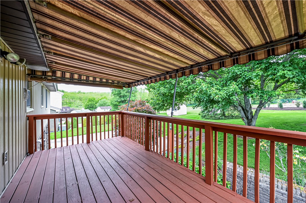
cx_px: 153
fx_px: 119
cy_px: 102
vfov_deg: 81.1
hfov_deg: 104.3
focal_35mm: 14
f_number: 9
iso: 1250
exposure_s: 1/160
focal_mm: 14
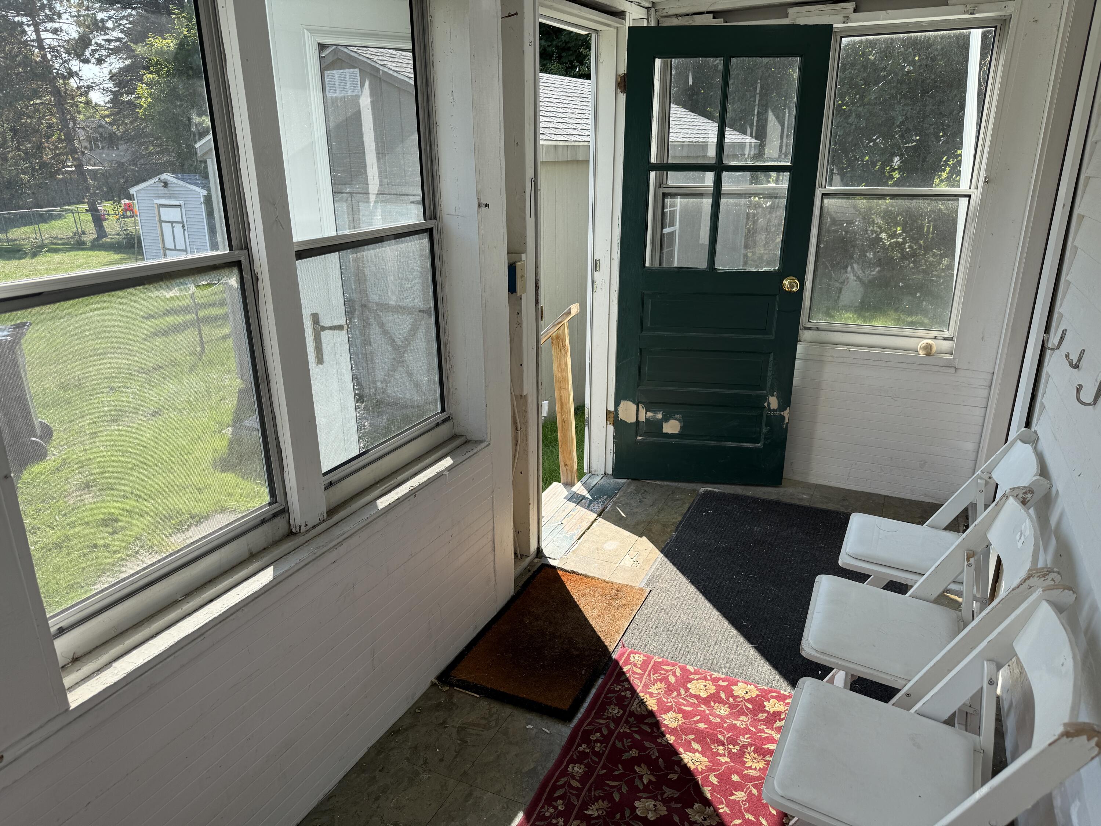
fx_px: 763
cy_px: 413
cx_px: 550
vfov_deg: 56.8
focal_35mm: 24
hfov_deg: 71.6
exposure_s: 1/1211
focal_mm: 6.76
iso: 80
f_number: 1.78
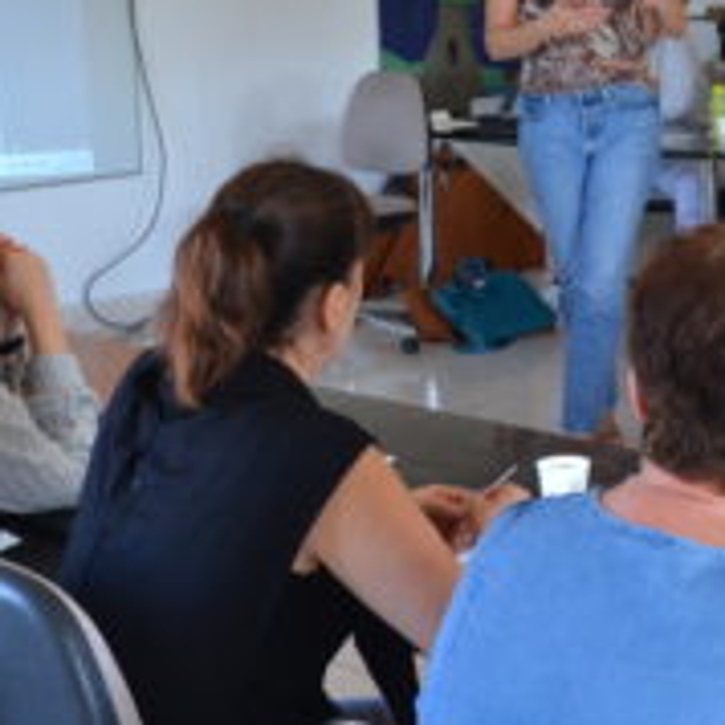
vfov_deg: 19.3
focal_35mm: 90
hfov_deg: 19.0
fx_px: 2133
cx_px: 639
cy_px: 326
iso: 640
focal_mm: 18
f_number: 3.5
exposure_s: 1/60
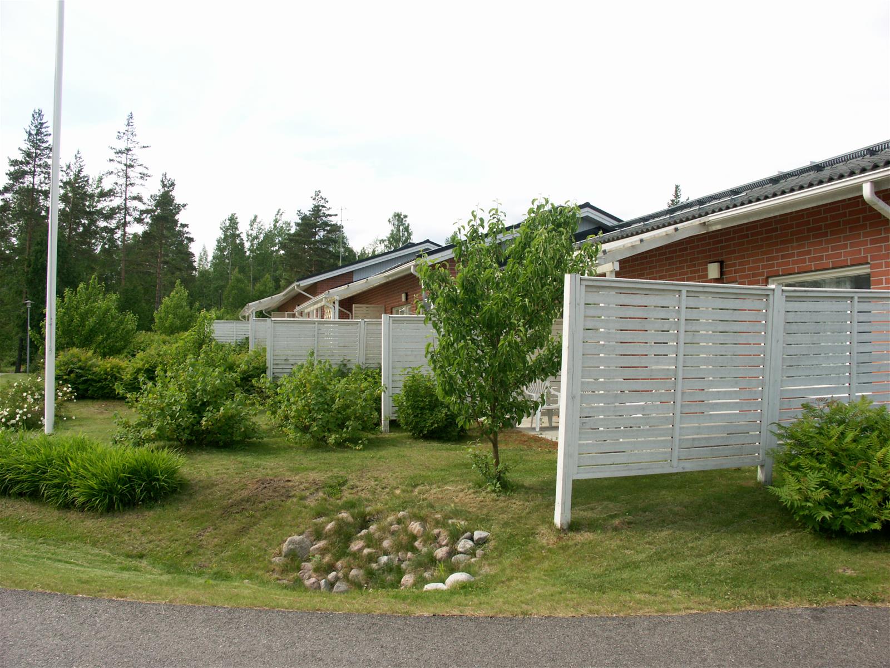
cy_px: 334
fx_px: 720
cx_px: 445
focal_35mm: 28
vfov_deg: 49.7
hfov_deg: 63.4
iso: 64
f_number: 5.6
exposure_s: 1/250
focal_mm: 7.2
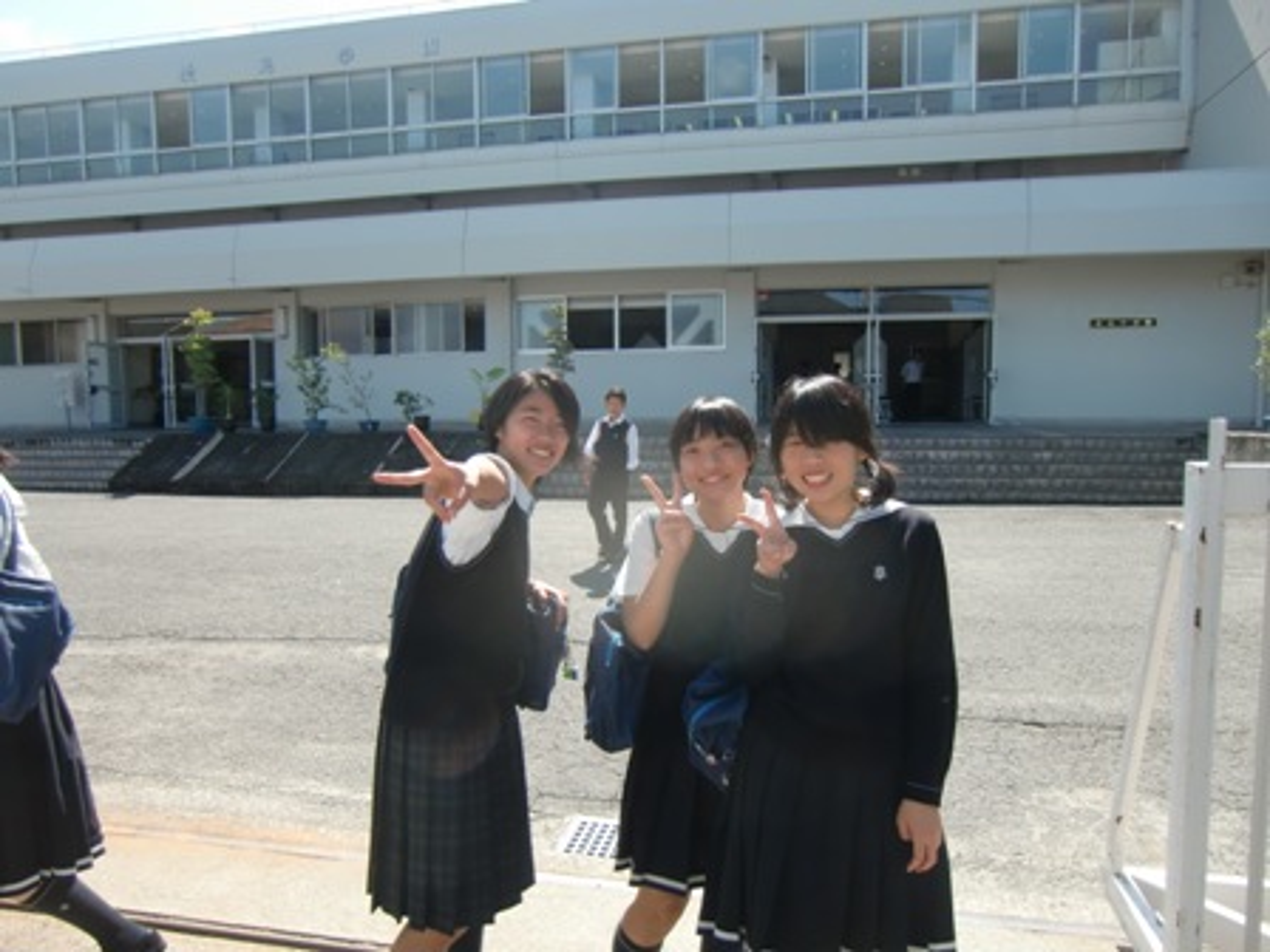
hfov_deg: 71.6
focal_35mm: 24
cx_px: 635
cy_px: 476
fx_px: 881
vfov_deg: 56.8
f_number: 3.2
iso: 64
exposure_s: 1/400
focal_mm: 4.3
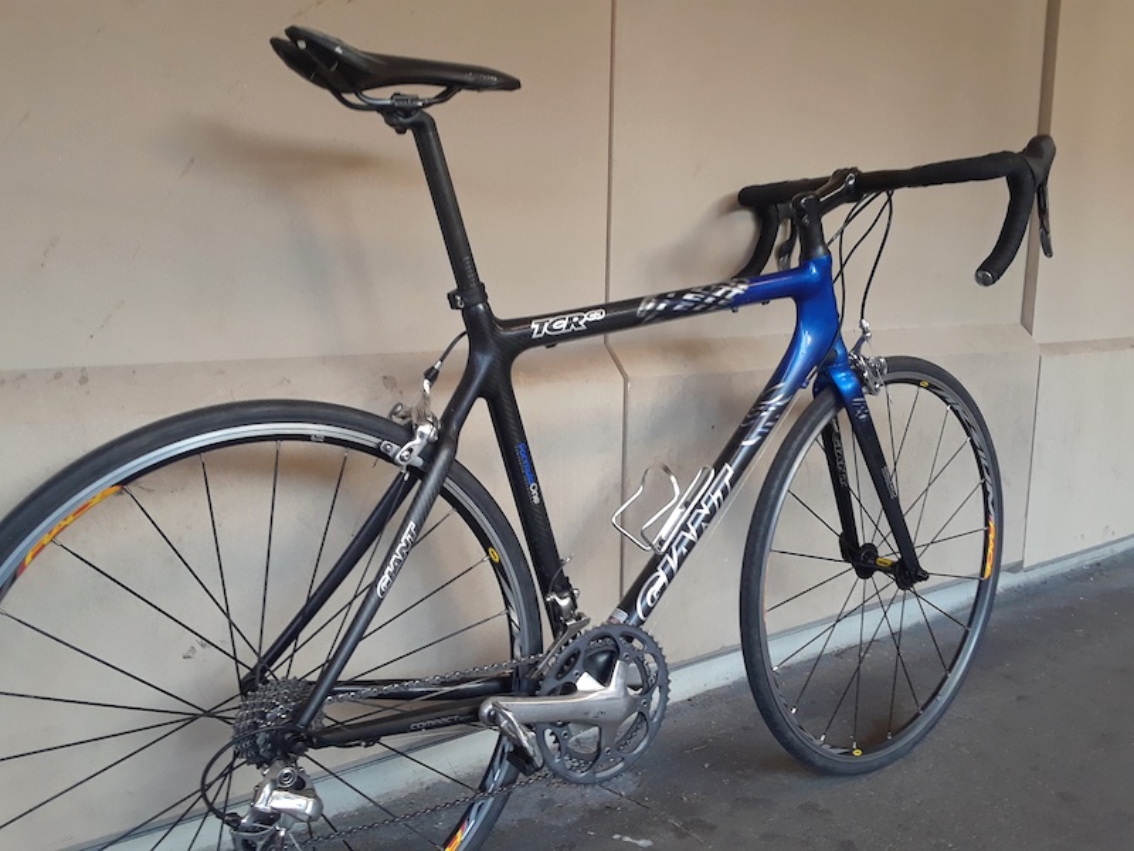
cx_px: 567
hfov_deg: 60.0
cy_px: 426
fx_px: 983
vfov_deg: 46.8
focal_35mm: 30
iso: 50
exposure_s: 1/60
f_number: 1.9
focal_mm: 2.47
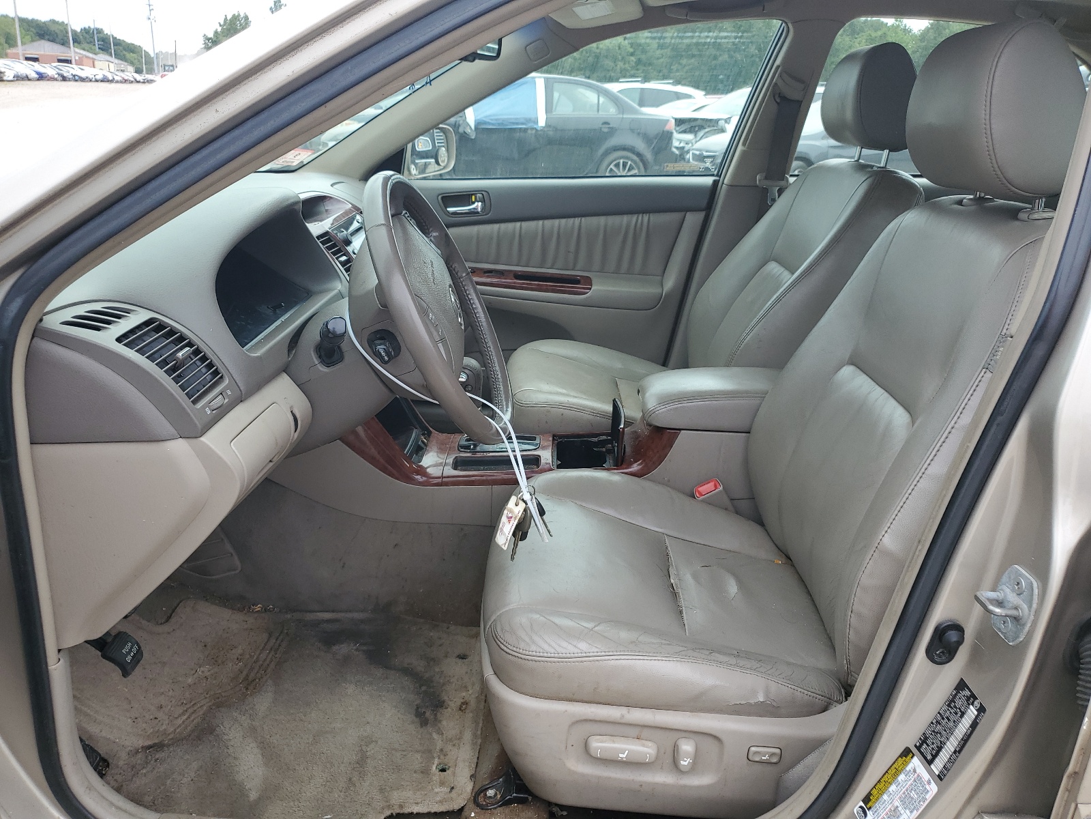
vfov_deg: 53.1
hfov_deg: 67.3
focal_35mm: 26
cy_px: 410
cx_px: 546
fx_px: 819
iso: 50
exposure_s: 1/833
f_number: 1.5
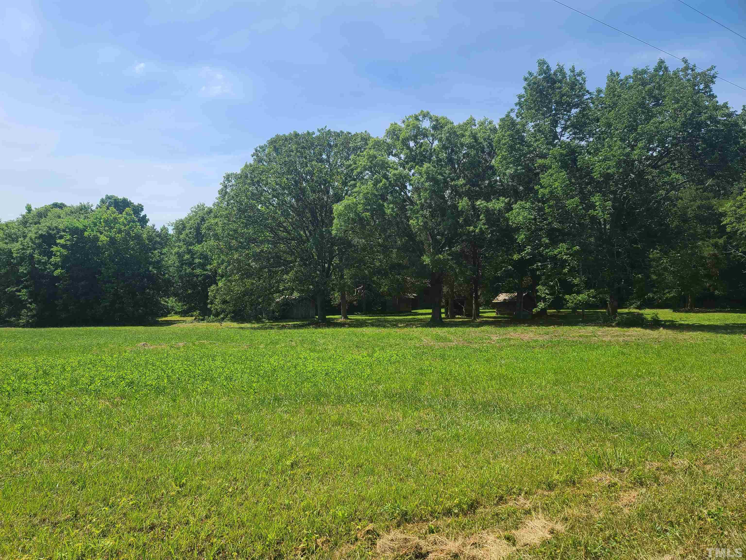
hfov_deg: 69.4
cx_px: 373
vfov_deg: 54.9
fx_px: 539
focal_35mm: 25
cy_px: 280
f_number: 1.8
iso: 16
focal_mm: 7
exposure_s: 1/861
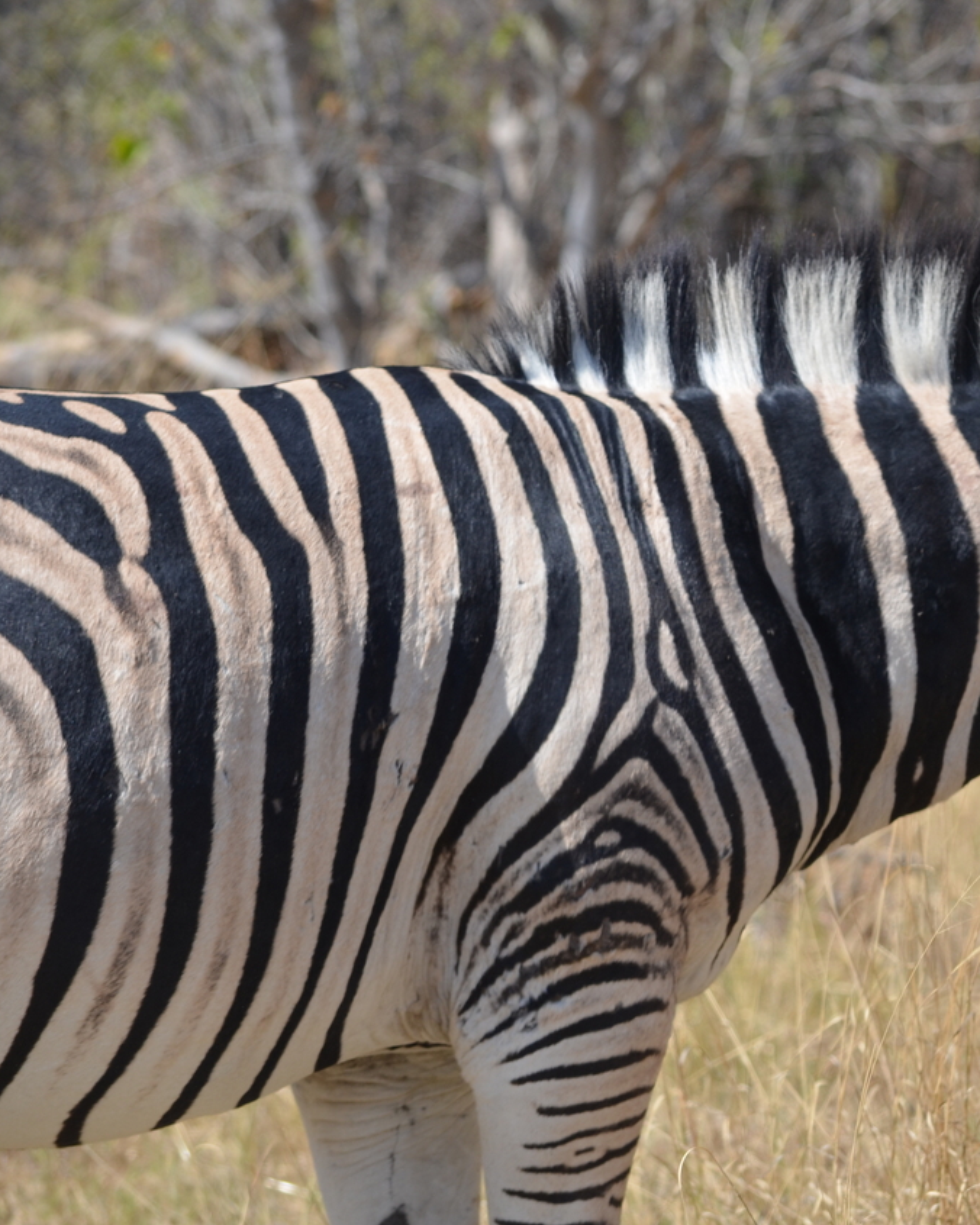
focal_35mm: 330
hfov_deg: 4.7
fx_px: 11954
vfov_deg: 5.9
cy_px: 613
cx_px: 874
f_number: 6.3
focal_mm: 155
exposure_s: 1/640
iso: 200
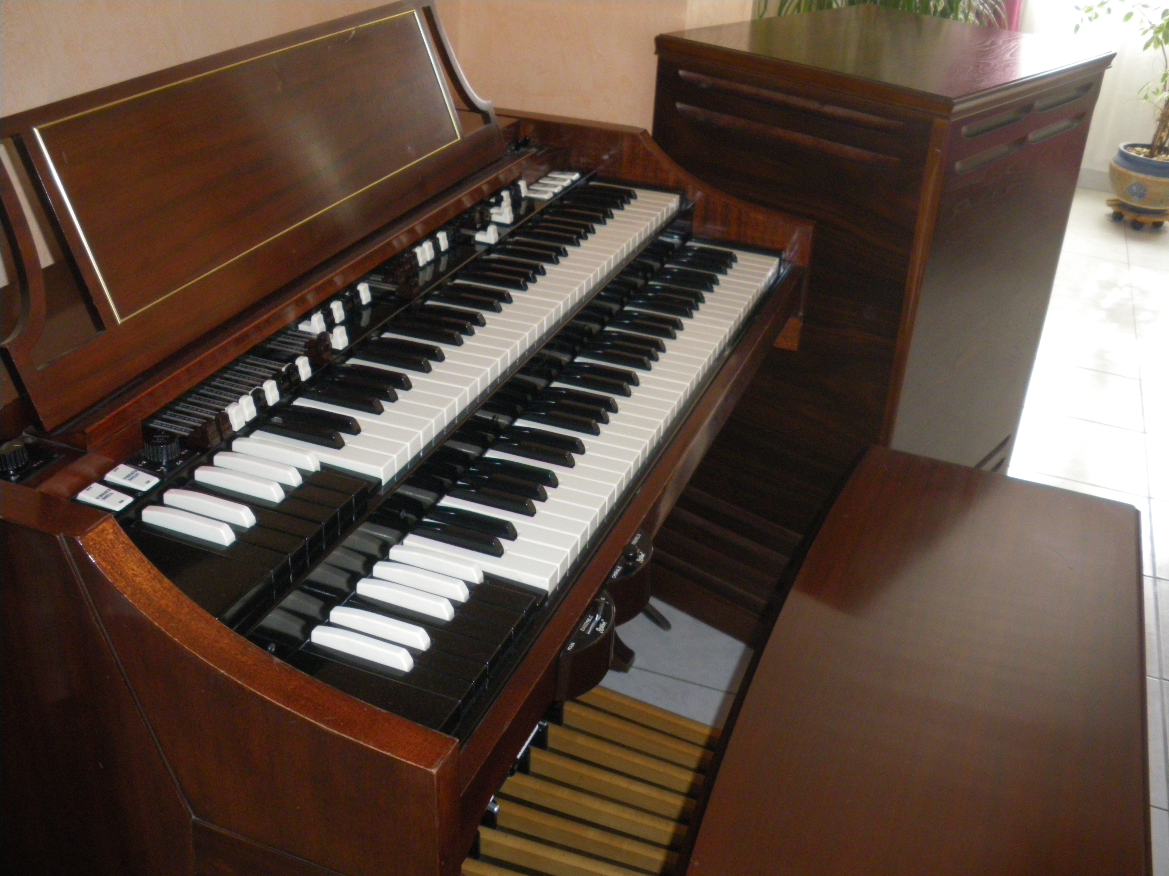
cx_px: 584
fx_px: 1216
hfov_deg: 51.4
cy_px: 438
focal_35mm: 36
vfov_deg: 39.7
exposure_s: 1/50
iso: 400
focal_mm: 6.3
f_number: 3.5
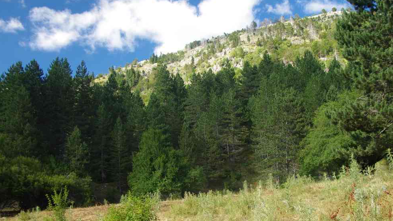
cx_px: 198
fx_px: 344
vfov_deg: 35.6
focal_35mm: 33
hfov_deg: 59.5
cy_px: 123
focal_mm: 20.6
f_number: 5
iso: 400
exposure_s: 1/125
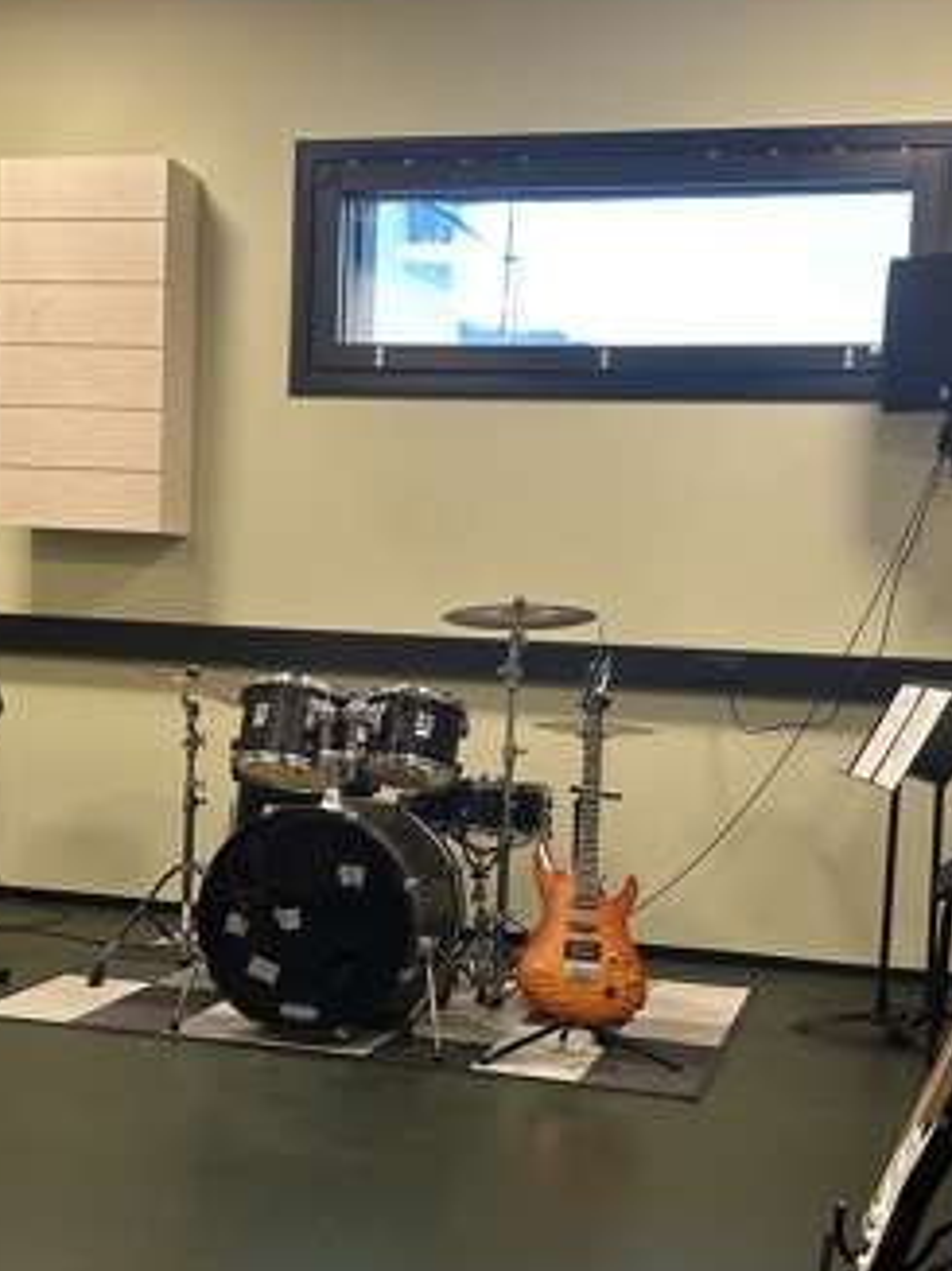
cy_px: 750
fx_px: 1725
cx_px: 435
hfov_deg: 30.8
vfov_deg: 40.3
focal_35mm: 47
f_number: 1.78
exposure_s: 1/50
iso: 200
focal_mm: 6.86
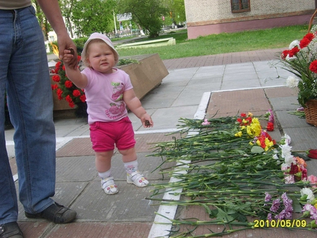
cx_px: 158
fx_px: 394
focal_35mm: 43
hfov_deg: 43.8
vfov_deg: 33.6
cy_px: 119
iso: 50
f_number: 3
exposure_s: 1/350
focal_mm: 7.2
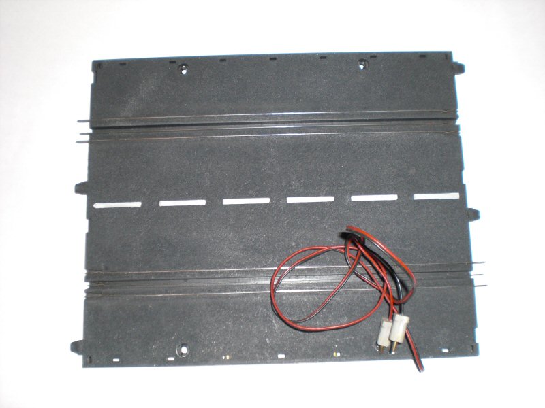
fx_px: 598
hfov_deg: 49.0
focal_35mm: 38
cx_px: 272
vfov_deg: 37.7
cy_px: 204
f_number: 3.1
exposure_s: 1/60
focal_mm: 6.3
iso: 100
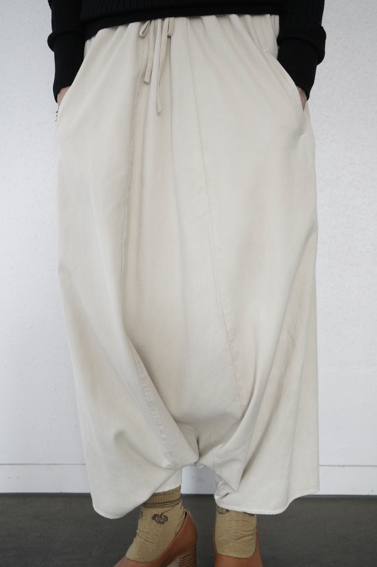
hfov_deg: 30.5
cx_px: 188
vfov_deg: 44.5
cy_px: 284
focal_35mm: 44
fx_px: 692
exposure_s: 1/200
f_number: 5.6
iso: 5000
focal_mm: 44
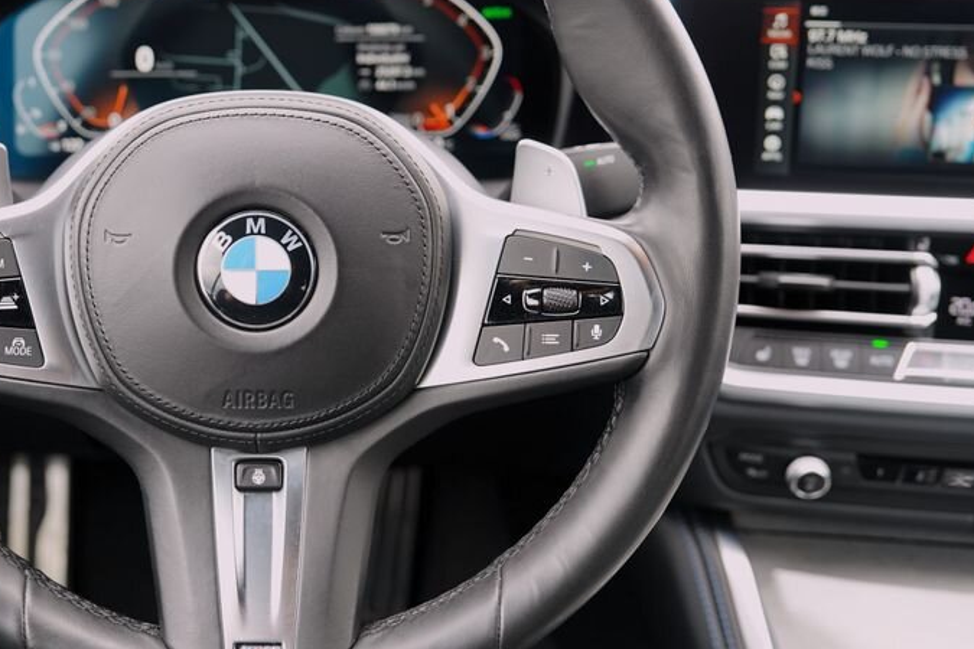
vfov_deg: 30.4
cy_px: 265
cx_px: 255
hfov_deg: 43.2
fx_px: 1190
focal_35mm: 44
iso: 100
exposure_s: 1/40
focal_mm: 29
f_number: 3.2
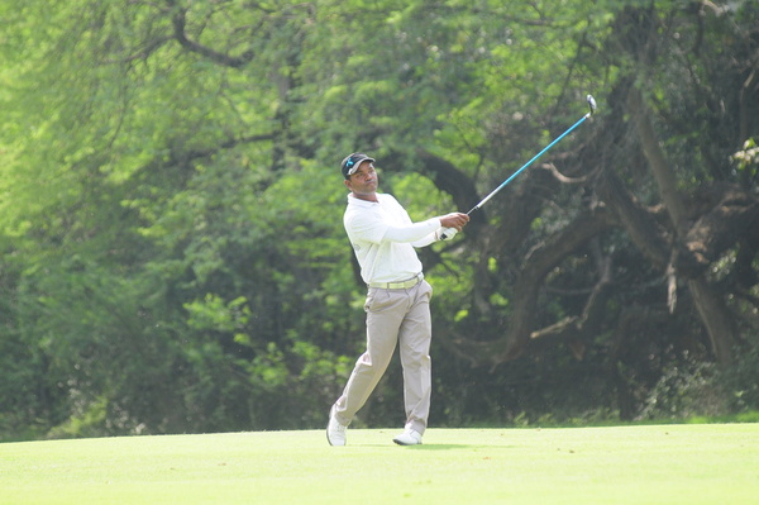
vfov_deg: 4.6
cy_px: 252
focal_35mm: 300
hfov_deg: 6.9
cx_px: 380
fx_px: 6320
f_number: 4
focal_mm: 200
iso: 500
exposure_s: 1/1000
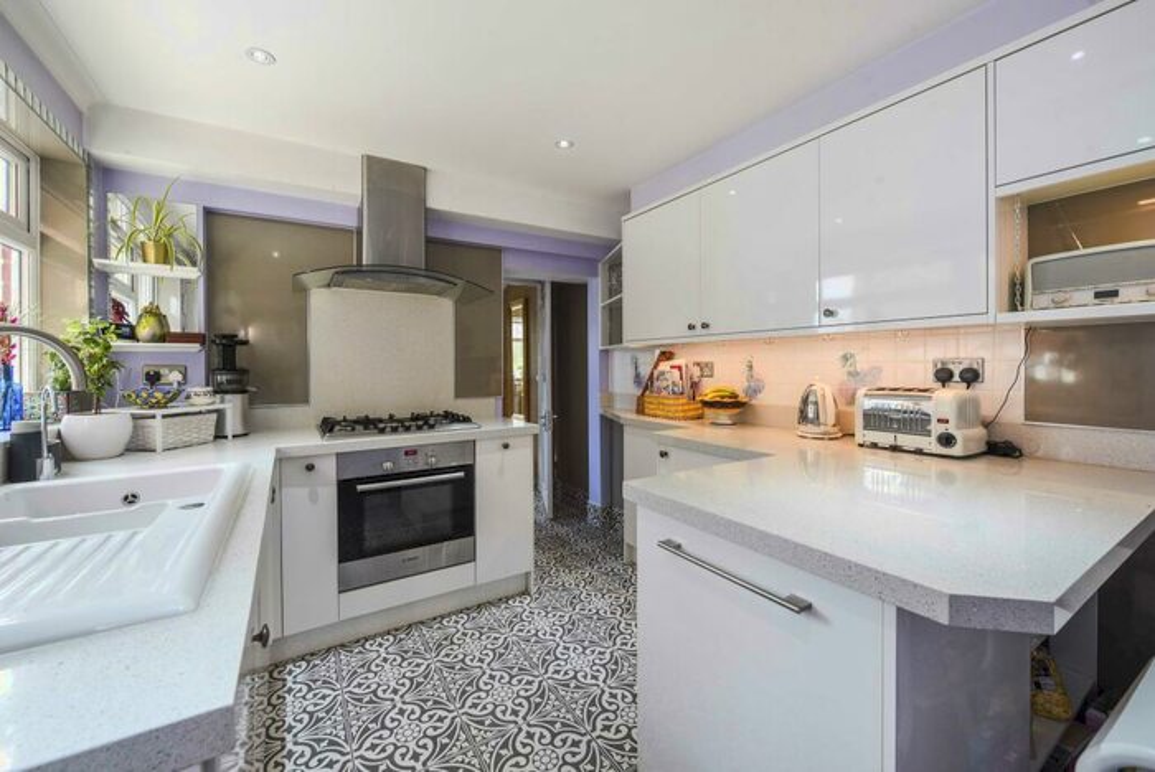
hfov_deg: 104.2
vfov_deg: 81.3
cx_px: 578
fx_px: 450
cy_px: 386
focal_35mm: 14
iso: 250
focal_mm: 14
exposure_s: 1/13
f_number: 9
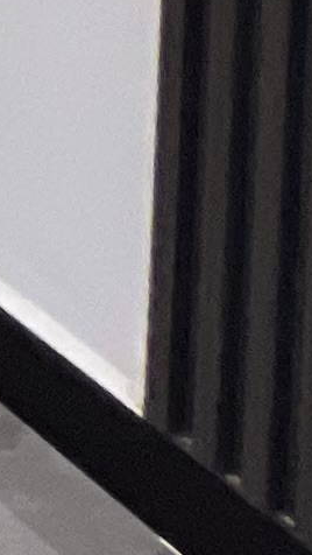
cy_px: -956
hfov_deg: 4.6
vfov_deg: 12.1
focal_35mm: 120
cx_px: -1768
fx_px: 1764
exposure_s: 1/99
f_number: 1.8
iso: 160
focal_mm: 1.57
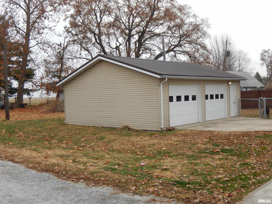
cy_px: 102
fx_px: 322
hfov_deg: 45.8
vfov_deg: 35.1
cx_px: 136
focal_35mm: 41
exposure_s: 1/250
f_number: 4.2
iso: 280
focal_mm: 7.3
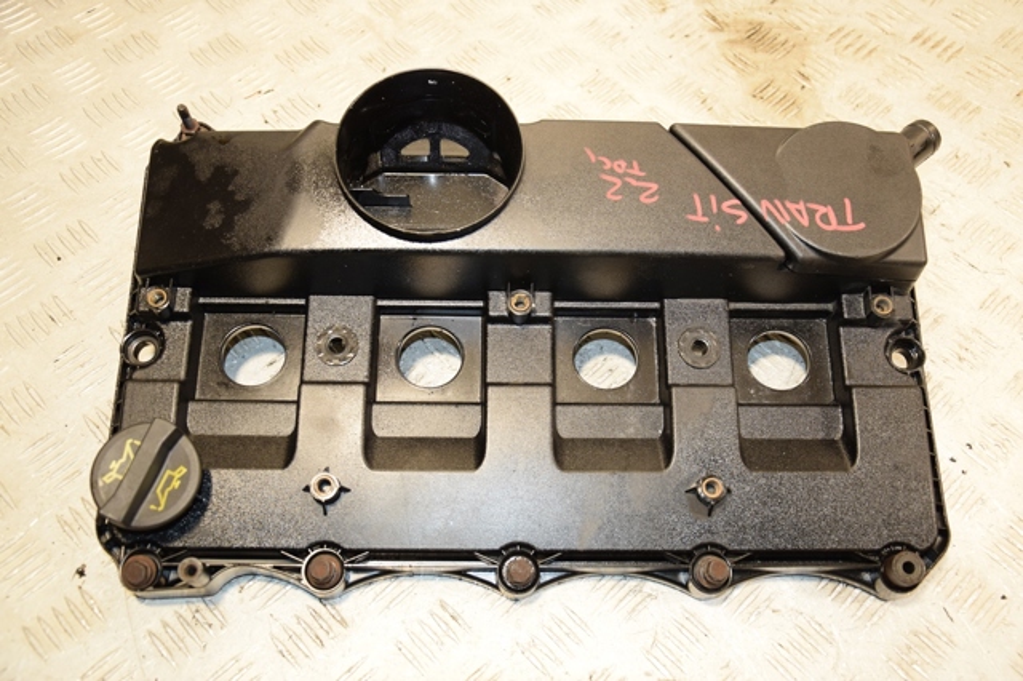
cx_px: 512
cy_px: 340
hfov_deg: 51.3
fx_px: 1065
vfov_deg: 35.5
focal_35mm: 38
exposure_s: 1/160
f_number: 5
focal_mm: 25
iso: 800
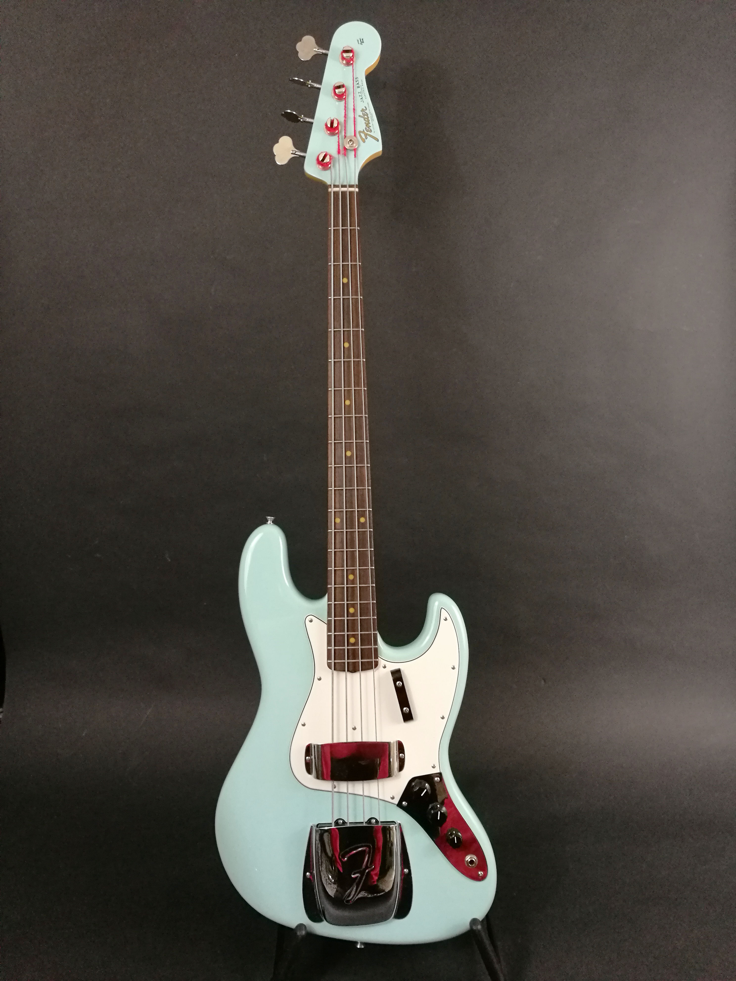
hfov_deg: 51.4
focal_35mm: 27
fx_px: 765
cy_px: 490
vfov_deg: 65.3
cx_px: 368
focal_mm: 4.5
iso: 400
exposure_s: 1/25
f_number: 2.2
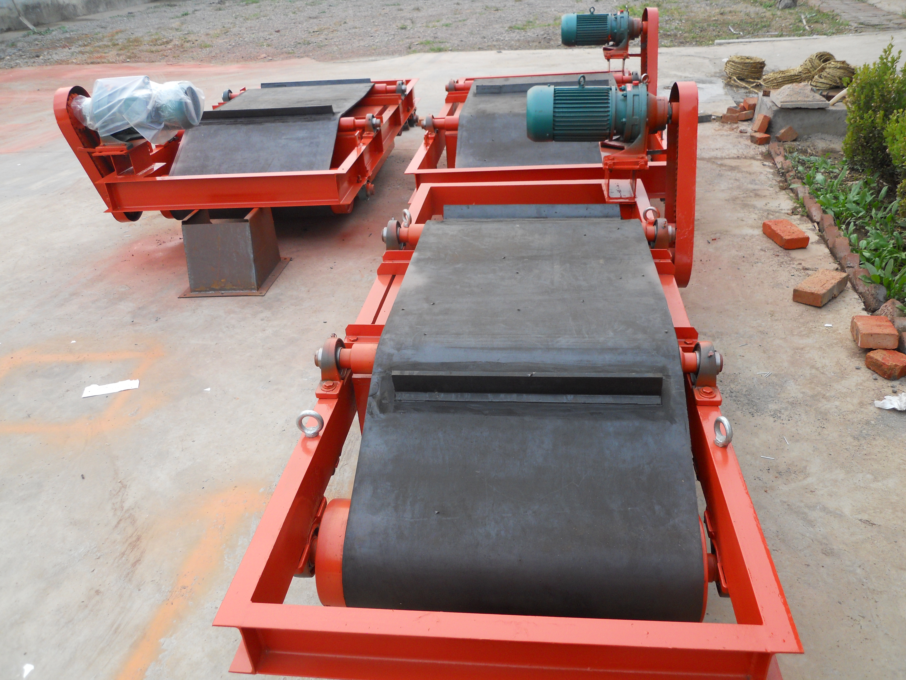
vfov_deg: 49.7
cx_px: 453
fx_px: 733
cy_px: 340
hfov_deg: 63.4
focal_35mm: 28
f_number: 2.7
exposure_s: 1/250
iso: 125
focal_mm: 5
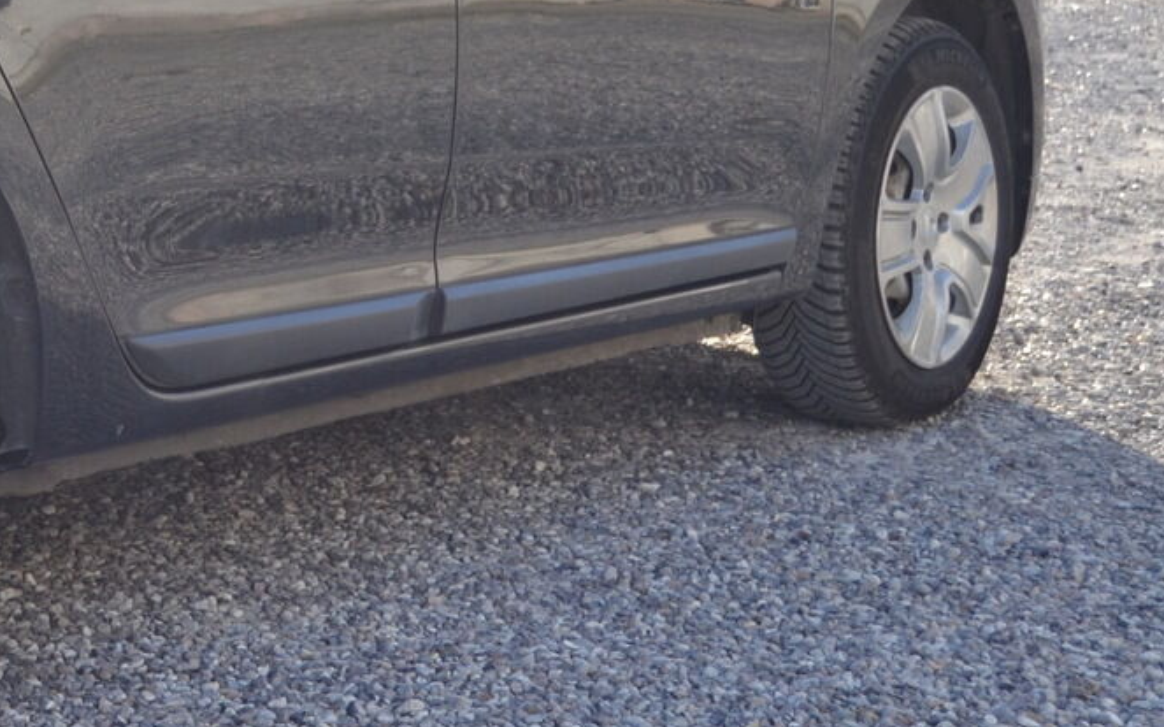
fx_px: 3933
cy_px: 77
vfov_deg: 10.5
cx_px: -427
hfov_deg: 15.8
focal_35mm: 124
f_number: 6.3
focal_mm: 28
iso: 100
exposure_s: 1/160
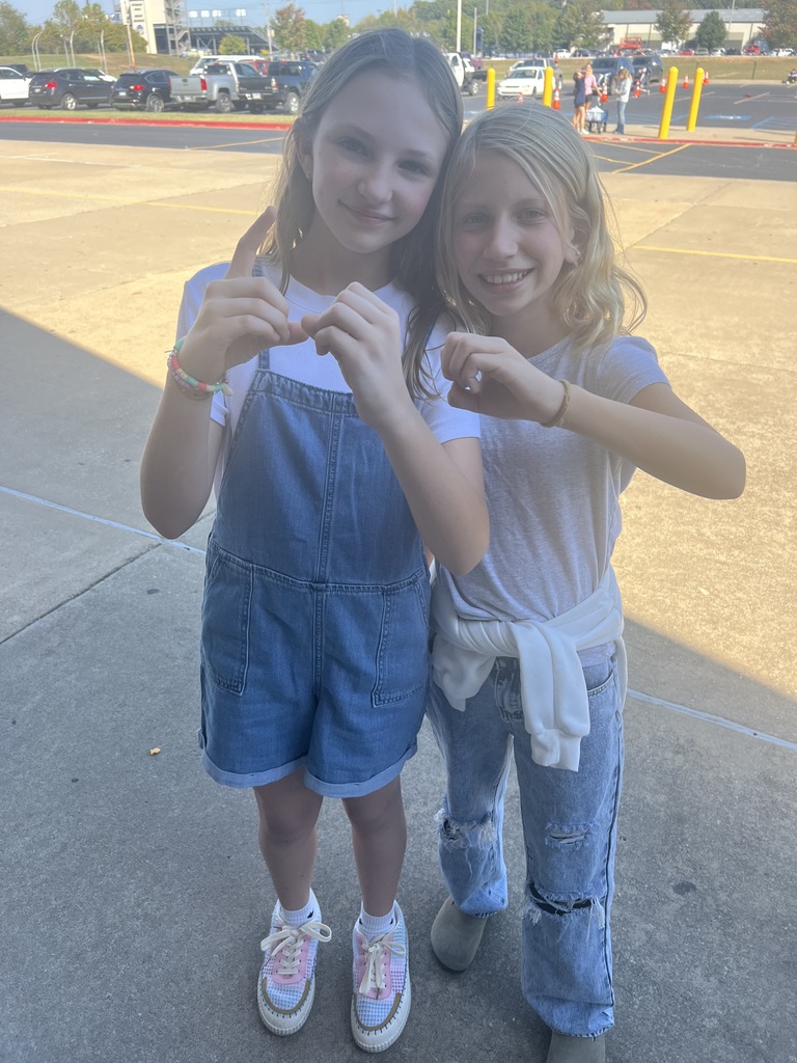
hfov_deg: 53.1
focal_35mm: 26
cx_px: 398
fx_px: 798
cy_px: 532
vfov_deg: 67.3
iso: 50
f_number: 1.5
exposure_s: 1/827
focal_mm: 5.7
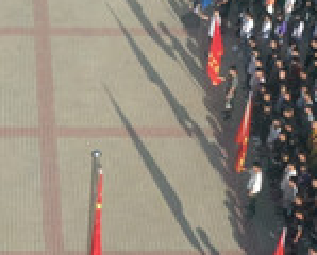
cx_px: 30
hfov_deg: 15.4
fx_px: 1157
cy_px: 227
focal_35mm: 123
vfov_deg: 12.5
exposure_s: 1/2000
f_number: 9
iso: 1600
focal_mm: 10.26
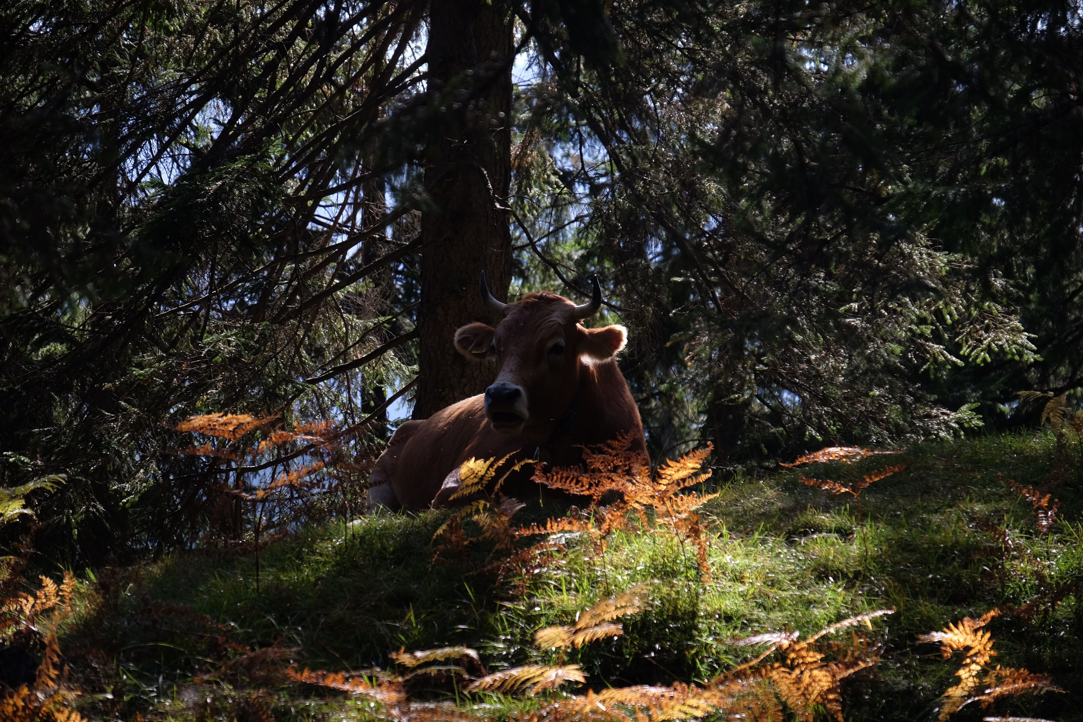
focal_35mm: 156
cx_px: 542
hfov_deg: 13.2
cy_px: 361
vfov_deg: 8.8
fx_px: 4693
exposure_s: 1/180
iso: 200
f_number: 5.6
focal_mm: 104.2
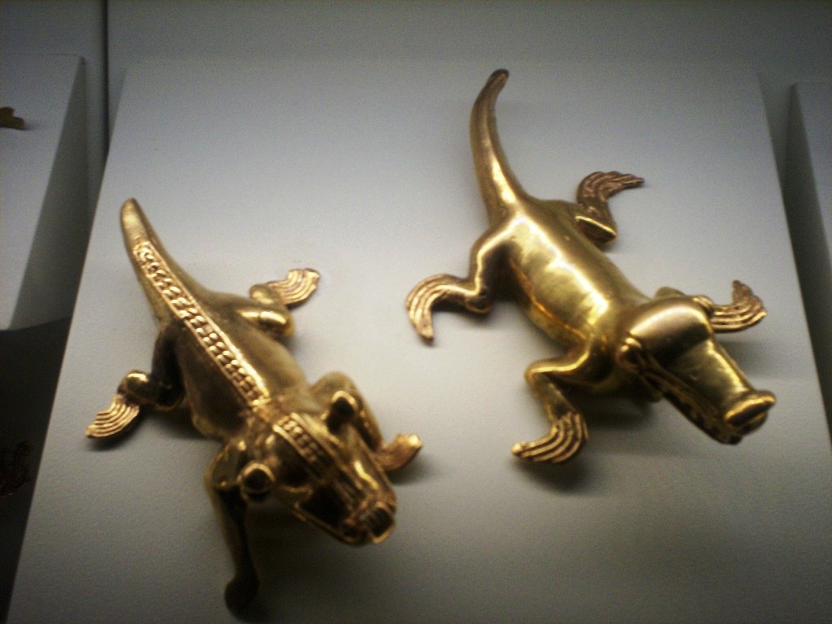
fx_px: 865
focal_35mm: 36
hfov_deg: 51.4
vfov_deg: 39.7
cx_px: 416
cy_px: 312
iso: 140
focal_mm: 6
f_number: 4.5
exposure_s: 1/16.2
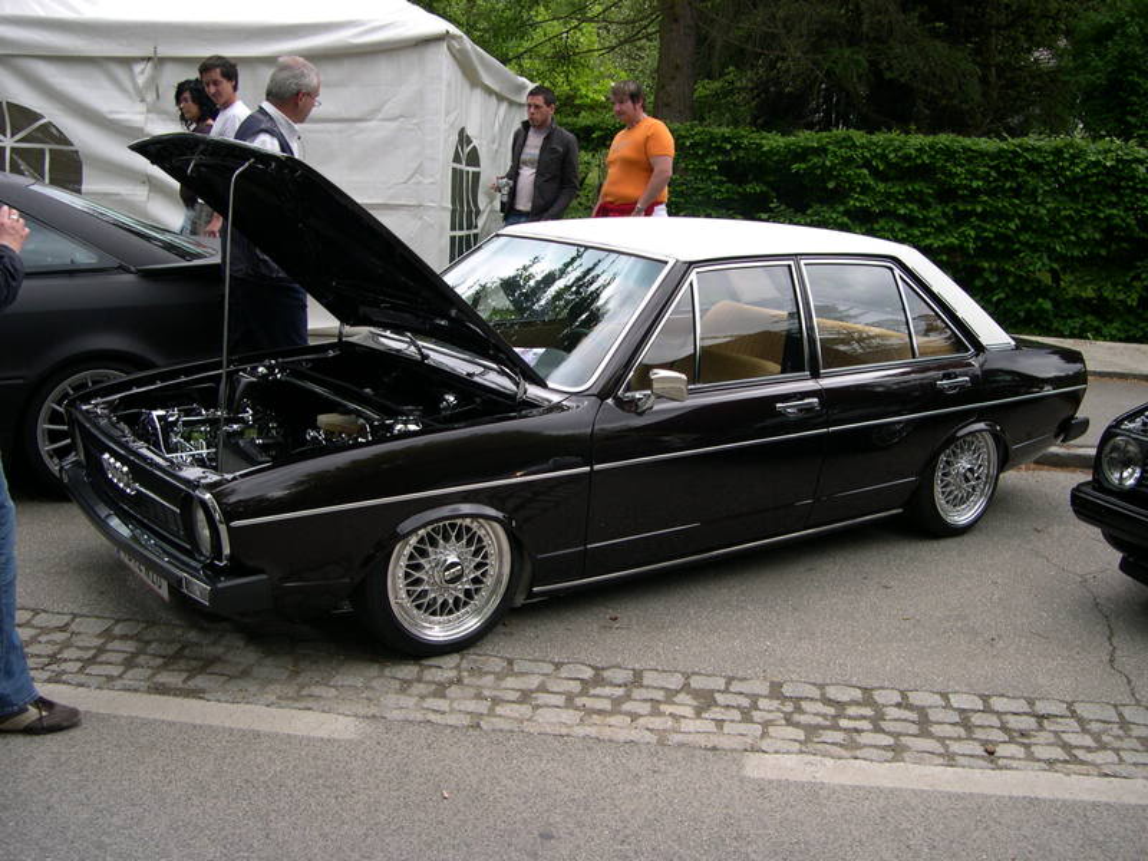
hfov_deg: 49.0
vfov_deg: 37.7
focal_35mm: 38
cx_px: 574
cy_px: 430
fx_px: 1260
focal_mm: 8
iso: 100
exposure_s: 1/167
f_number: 2.8
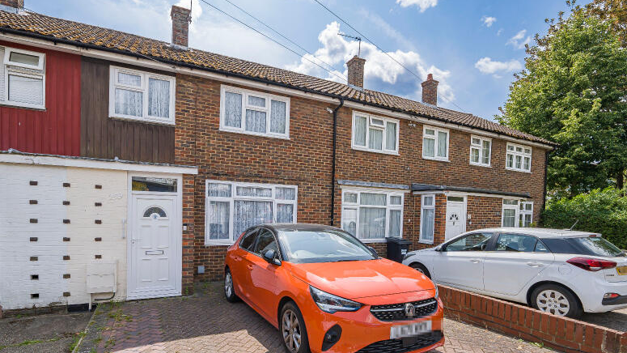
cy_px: 216
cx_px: 278
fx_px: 299
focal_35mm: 18
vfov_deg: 60.4
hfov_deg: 92.3
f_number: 9
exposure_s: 1/640
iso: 320
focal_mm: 13
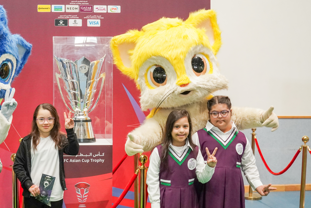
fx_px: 410
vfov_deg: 28.4
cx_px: 68
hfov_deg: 40.1
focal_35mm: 47
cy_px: 115
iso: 1600
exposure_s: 1/125
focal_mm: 20.2
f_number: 4
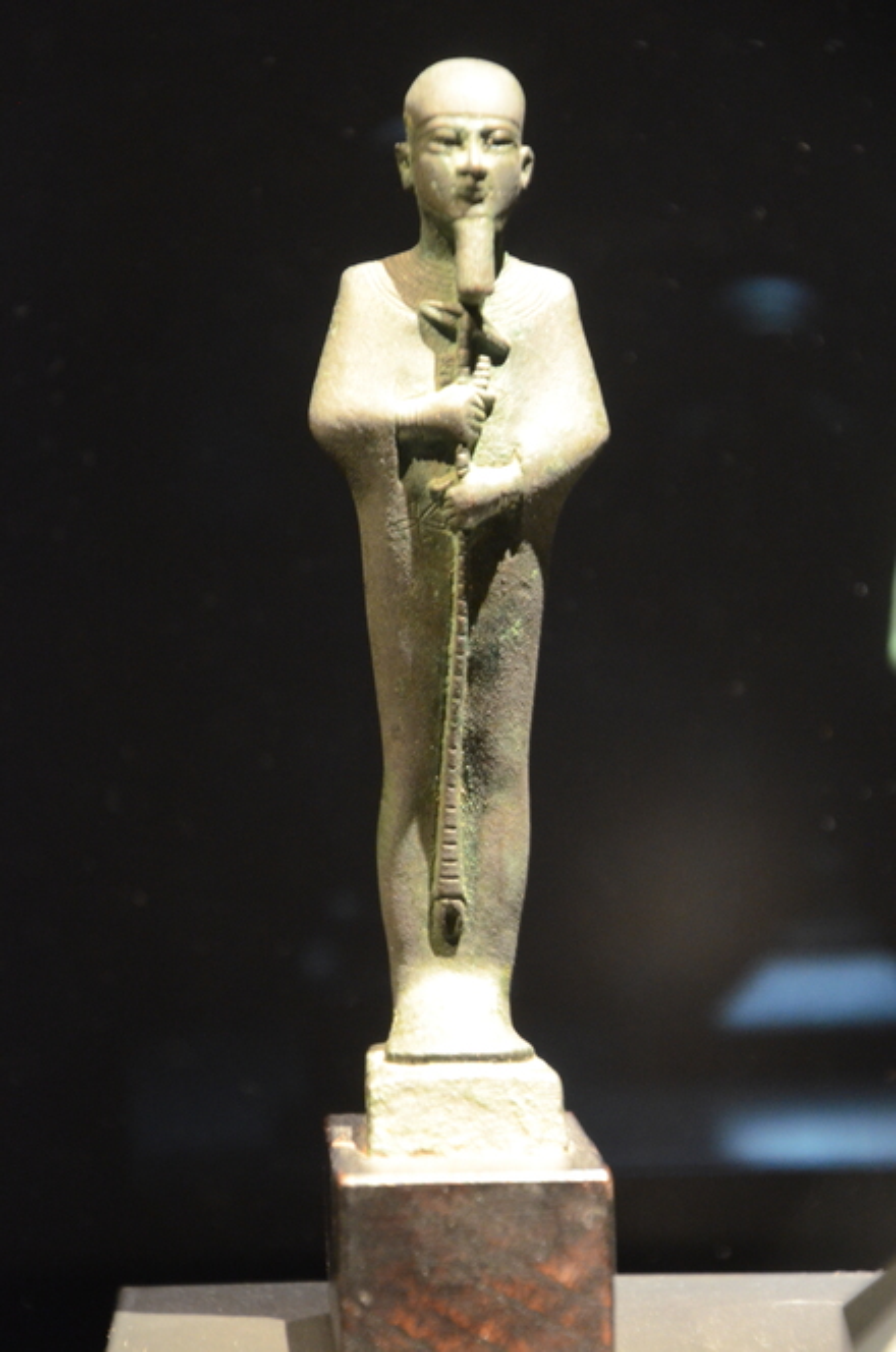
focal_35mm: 150
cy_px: 676
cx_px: 448
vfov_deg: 13.7
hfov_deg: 9.1
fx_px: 5623
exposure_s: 1/8
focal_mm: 100
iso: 2500
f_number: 5.6
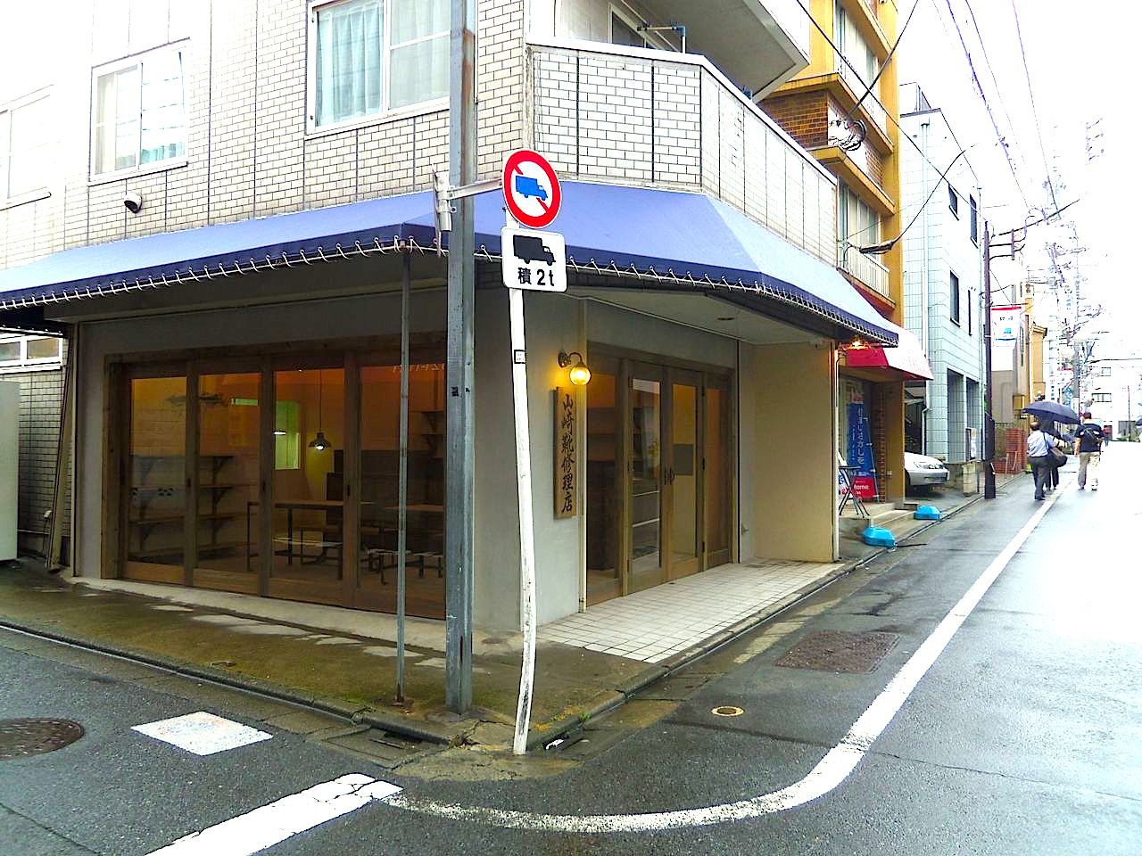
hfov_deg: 63.4
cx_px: 571
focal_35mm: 28
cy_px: 428
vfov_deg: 49.7
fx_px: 924
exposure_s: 1/50
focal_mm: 5
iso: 64
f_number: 3.9
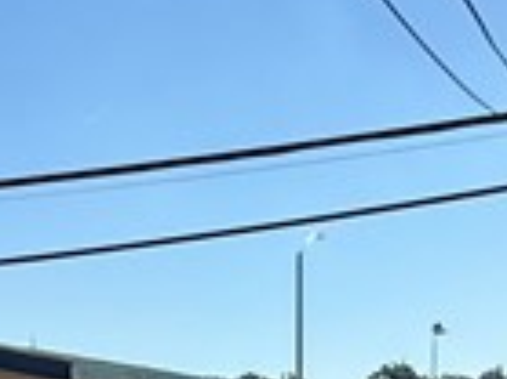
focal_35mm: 103
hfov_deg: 19.0
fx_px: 1507
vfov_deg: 13.0
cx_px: 171
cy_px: 681
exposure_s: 1/1795
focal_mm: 2.22
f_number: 2.2
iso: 50
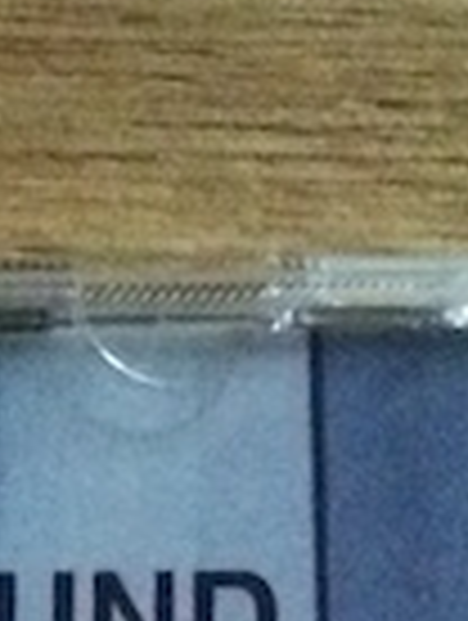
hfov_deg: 6.4
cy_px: 1512
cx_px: -630
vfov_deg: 8.2
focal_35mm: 222
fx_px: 3990
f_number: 2.2
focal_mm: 4.12
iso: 1250
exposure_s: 1/15
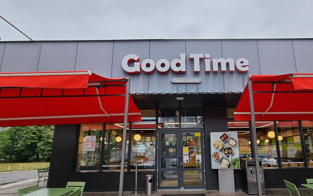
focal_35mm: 17
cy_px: 124
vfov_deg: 66.8
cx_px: 188
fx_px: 145
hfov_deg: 93.1
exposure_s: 1/100
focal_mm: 2.2
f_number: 2.2
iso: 50
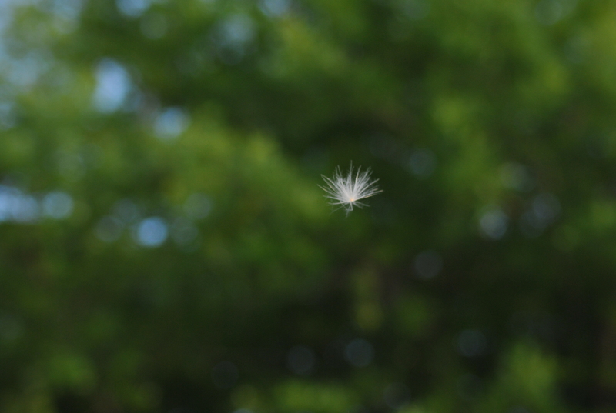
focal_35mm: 112
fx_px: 1929
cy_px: 206
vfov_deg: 12.2
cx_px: 308
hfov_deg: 18.1
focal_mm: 75
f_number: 5
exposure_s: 1/400
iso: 200
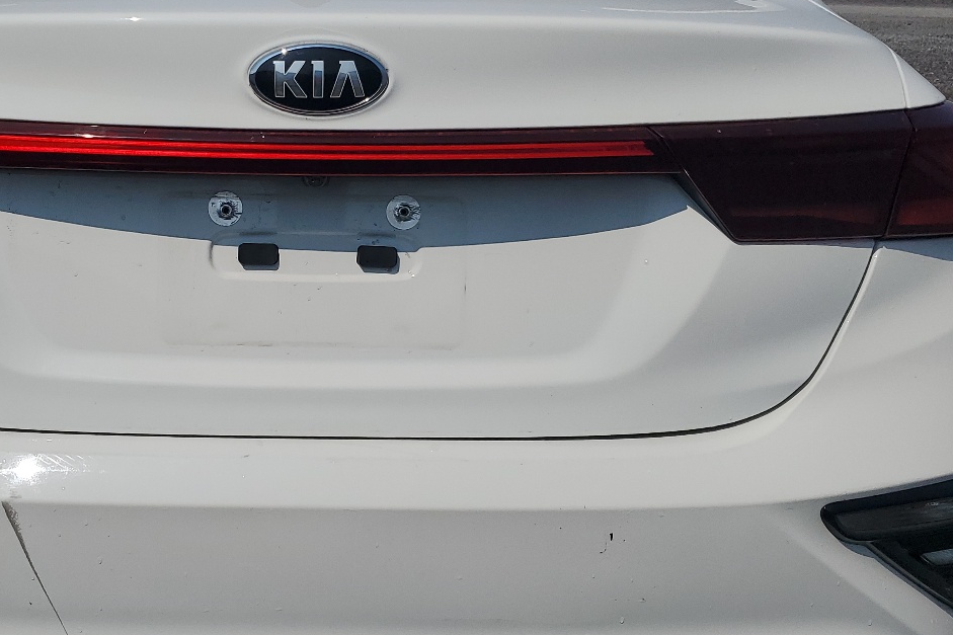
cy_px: 302
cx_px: 291
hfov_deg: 42.0
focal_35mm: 46
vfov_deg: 29.2
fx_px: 1217
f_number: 1.5
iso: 52
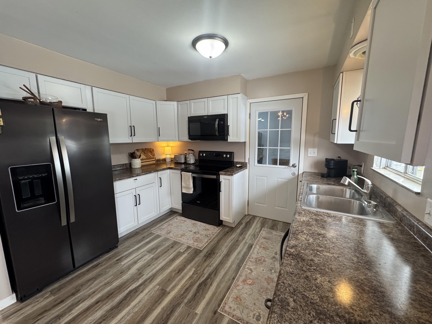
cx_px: 216
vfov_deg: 85.7
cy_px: 162
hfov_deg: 102.1
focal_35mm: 14
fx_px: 175
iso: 320
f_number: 2.2
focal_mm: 2.22
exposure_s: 1/120
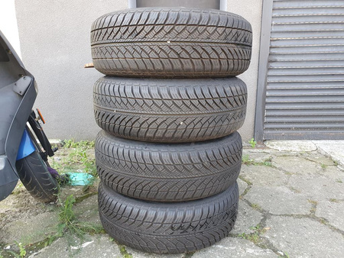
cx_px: 172
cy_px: 129
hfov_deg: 67.3
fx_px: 259
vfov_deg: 53.1
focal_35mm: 26
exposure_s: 1/100
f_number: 2.4
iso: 100
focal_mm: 4.32
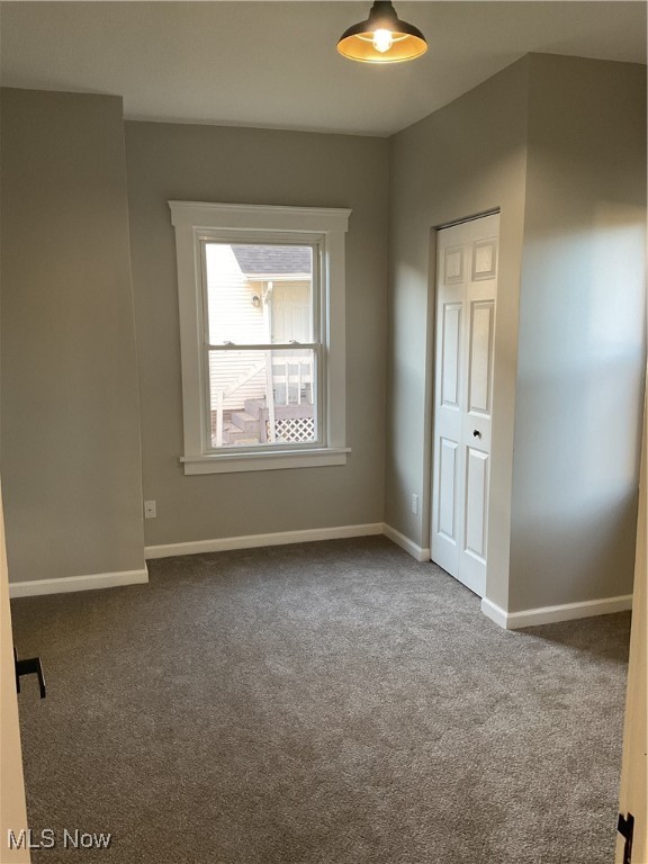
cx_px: 324
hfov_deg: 48.2
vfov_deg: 61.7
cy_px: 432
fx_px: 724
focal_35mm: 29
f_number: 1.8
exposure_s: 1/60
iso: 80
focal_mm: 3
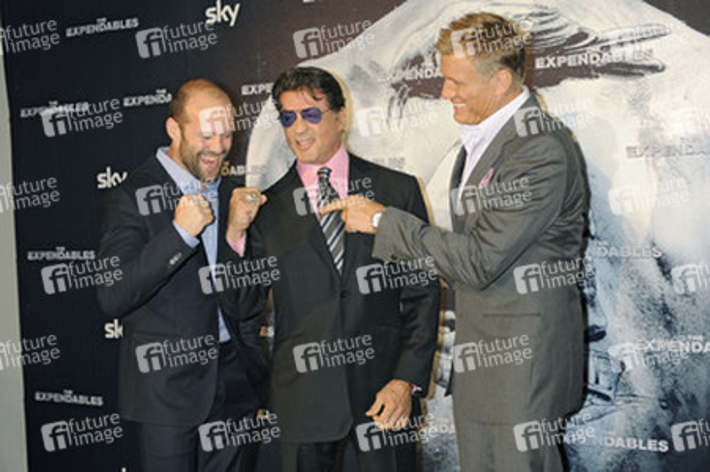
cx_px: 355
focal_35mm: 70
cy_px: 236
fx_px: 1380
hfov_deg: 28.9
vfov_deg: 19.4
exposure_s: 1/160
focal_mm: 70
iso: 640
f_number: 4.5
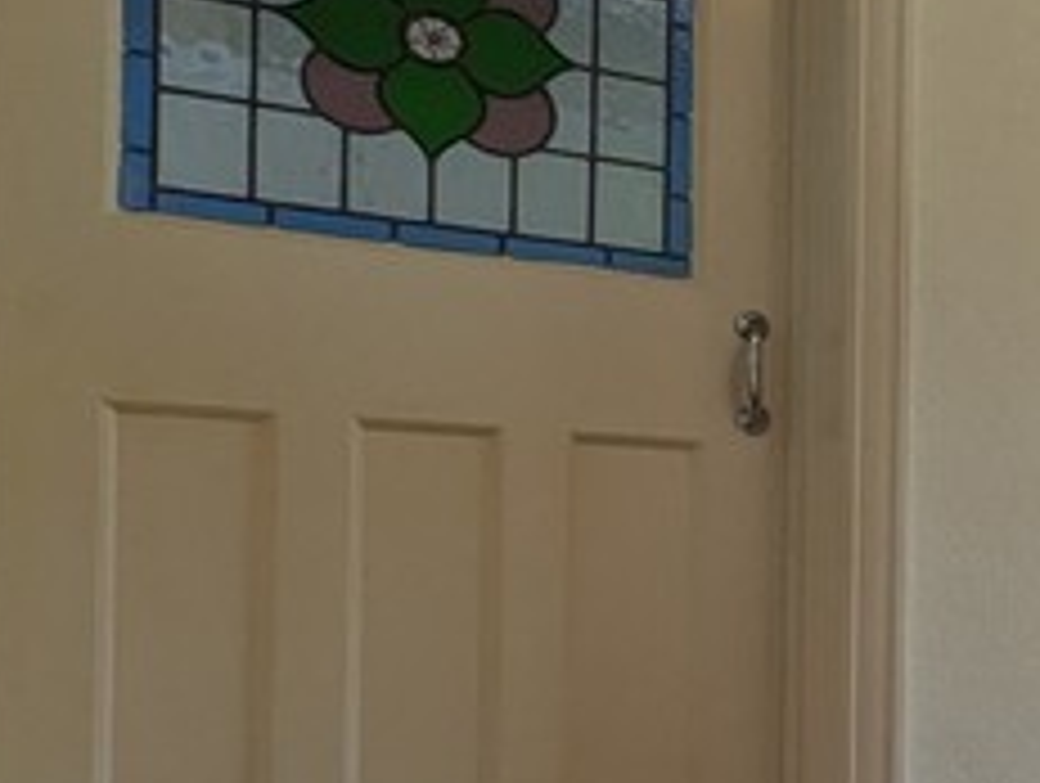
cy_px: 601
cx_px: 1738
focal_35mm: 62
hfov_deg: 22.5
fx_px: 1866
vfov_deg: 23.4
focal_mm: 1.83
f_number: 2.2
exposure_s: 1/225
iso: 58
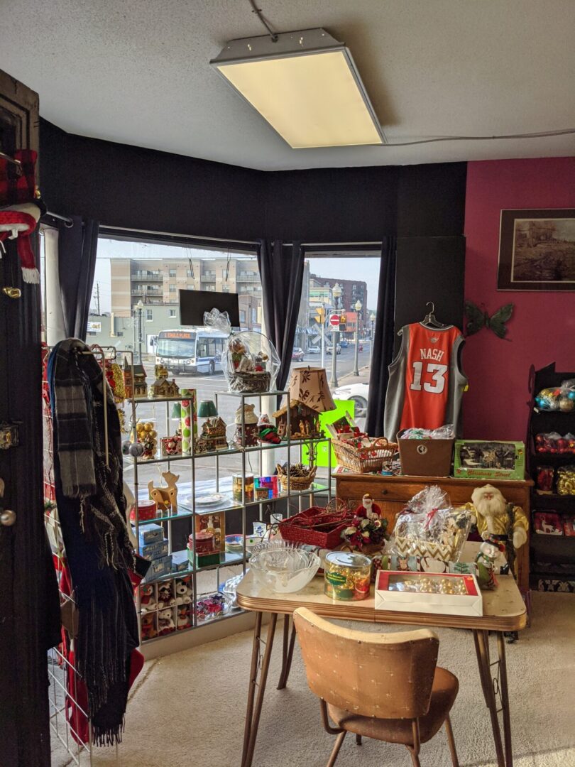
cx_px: 288
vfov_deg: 65.3
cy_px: 384
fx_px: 598
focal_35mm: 27
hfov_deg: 51.4
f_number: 1.73
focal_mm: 4.38
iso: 52
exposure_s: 1/572
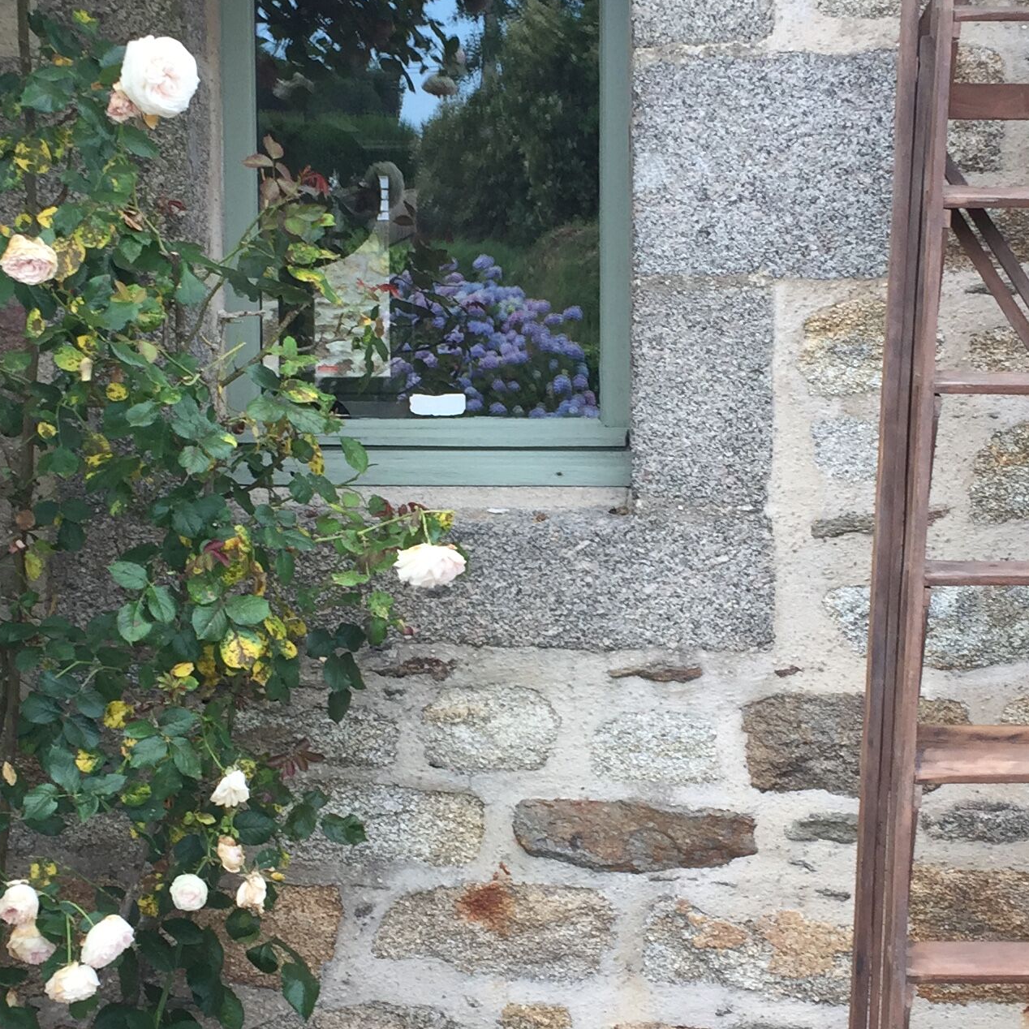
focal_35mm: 66
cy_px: 575
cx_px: 552
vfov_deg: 26.1
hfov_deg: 26.1
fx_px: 2220
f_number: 2.2
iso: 40
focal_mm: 4.15
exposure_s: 1/100
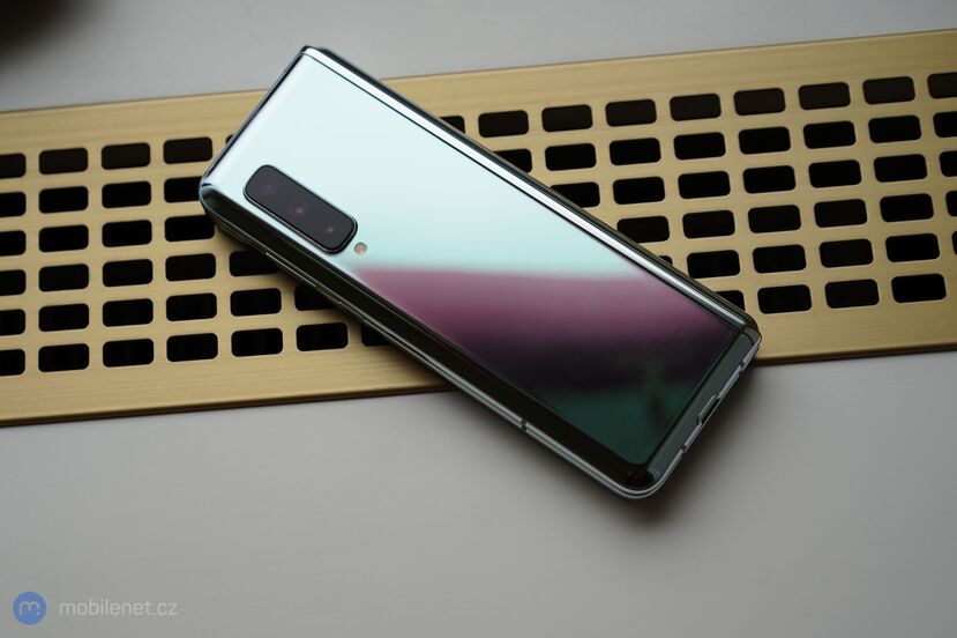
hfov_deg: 36.3
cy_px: 319
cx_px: 478
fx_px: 1461
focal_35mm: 55
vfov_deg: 24.6
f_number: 4.5
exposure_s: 1/250
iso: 320
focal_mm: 55
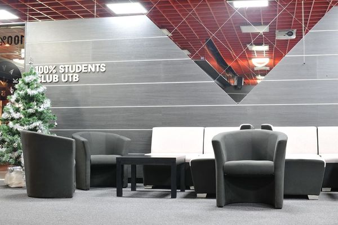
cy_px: 112
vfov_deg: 27.0
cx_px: 169
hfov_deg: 39.6
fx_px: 469
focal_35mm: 50
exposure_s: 1/1.3
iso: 200
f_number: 7.1
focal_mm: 50
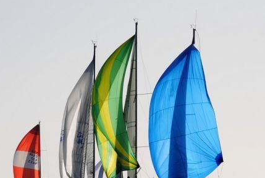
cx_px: 104
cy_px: 120
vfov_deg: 5.5
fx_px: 1859
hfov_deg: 8.2
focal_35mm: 252
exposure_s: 1/1000
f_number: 8
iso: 100
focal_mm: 90
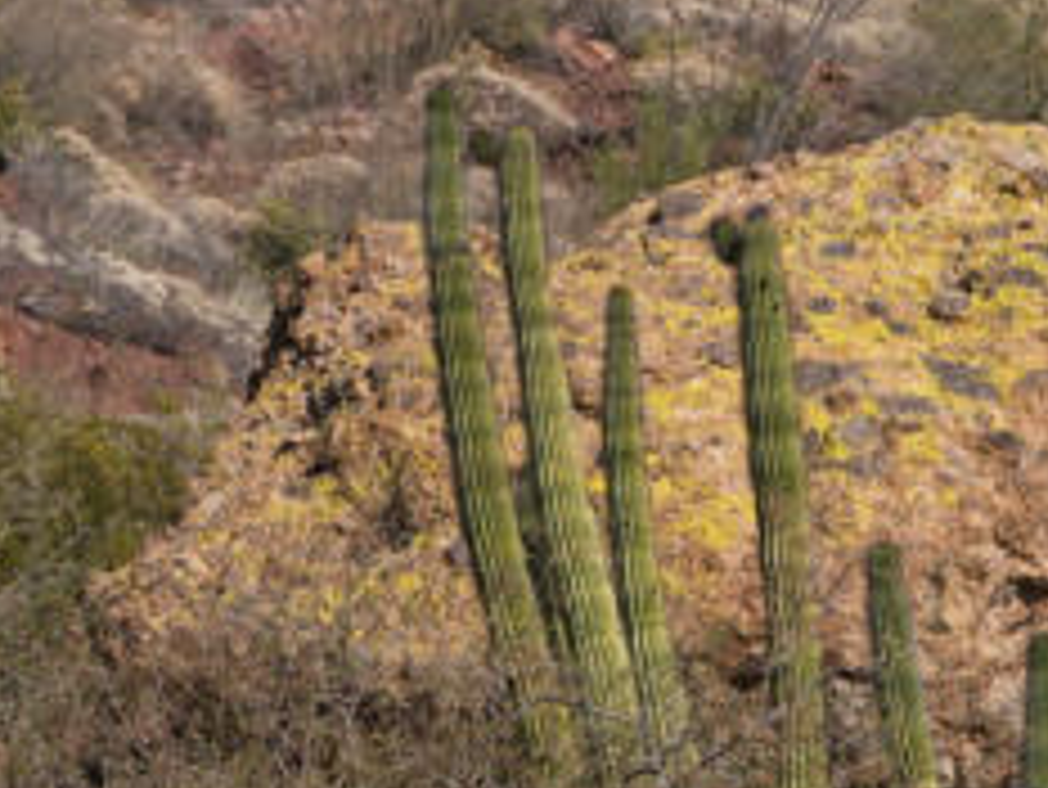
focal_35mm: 323
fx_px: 9784
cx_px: 612
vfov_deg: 4.6
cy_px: 617
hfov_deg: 6.1
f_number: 7.1
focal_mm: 100
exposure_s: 1/1000
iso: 250
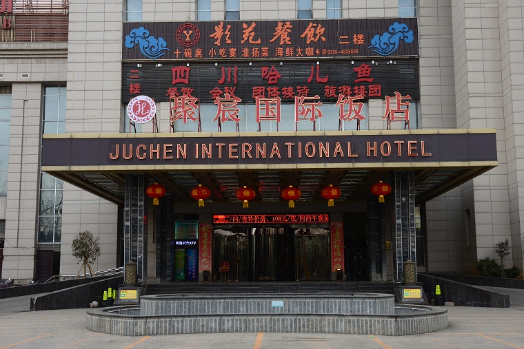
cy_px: 174
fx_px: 699
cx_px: 262
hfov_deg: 41.1
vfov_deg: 28.1
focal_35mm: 48
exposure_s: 1/50
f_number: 10
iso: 100
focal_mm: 48
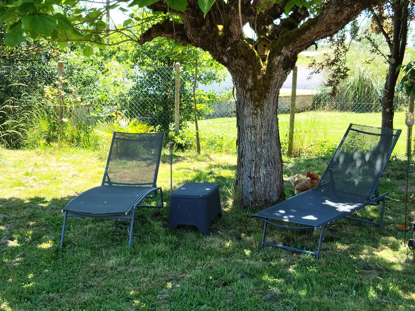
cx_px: 208
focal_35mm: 56
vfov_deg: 26.1
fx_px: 671
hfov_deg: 34.3
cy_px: 156
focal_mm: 4.15
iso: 100
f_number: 1.8
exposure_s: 1/381
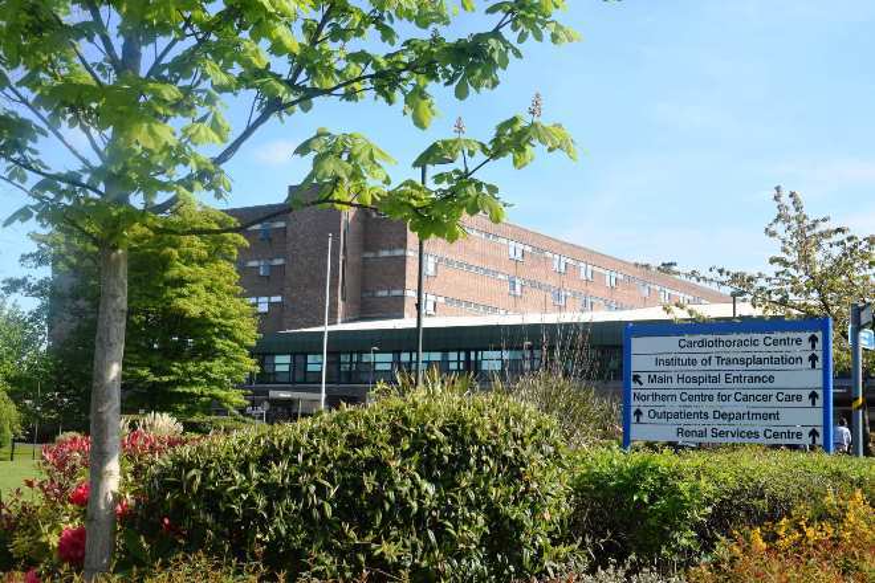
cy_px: 292
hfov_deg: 38.9
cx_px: 438
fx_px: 1239
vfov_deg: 26.5
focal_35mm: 51
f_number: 9
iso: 200
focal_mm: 34
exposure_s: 1/320
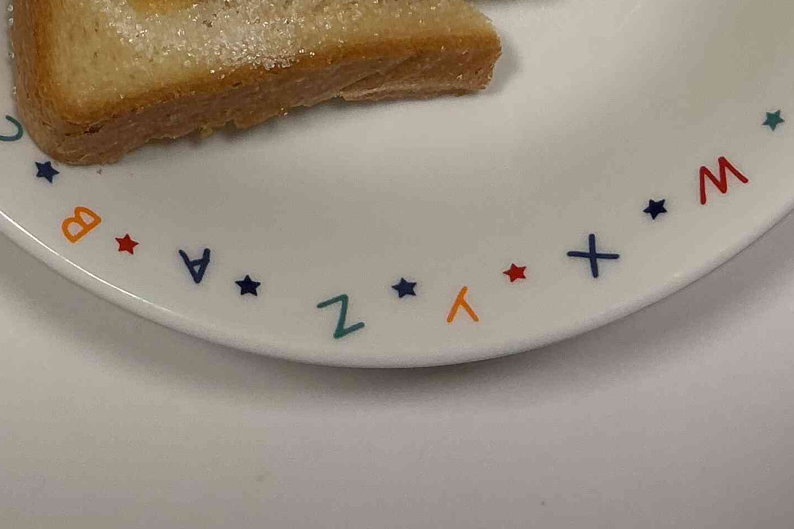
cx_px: 278
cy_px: -287
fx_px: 1875
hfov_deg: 23.8
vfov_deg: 14.8
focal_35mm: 85
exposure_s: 1/150
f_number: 1.8
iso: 20
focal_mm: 3
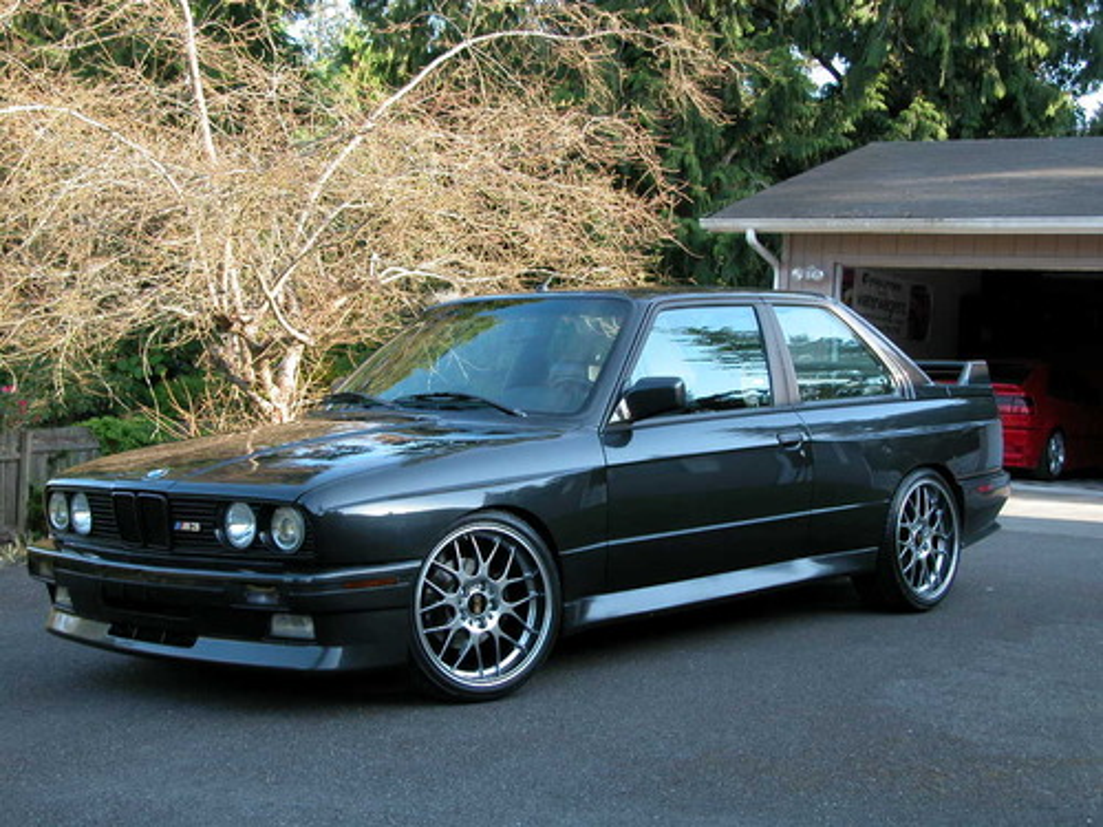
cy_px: 414
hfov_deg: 33.8
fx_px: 1816
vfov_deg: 25.7
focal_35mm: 57
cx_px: 552
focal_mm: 14.7
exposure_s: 1/97
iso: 100
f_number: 3.5
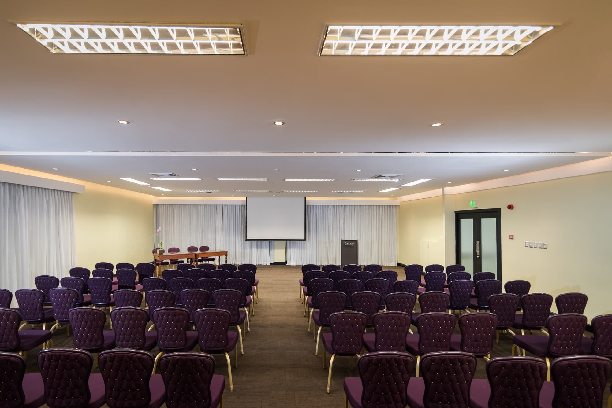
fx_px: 289
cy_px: 204
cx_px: 306
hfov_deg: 93.3
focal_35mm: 17
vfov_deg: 70.5
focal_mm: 17
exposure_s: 1/100
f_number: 3.5
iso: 2000
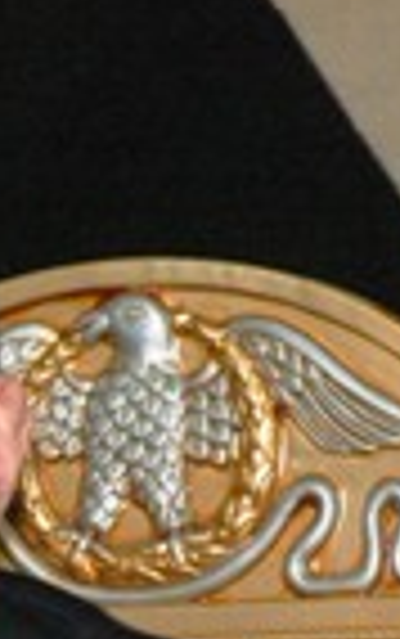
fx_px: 6214
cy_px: 857
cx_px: -333
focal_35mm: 357
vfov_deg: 5.8
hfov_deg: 3.7
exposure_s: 1/60
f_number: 4.5
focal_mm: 52
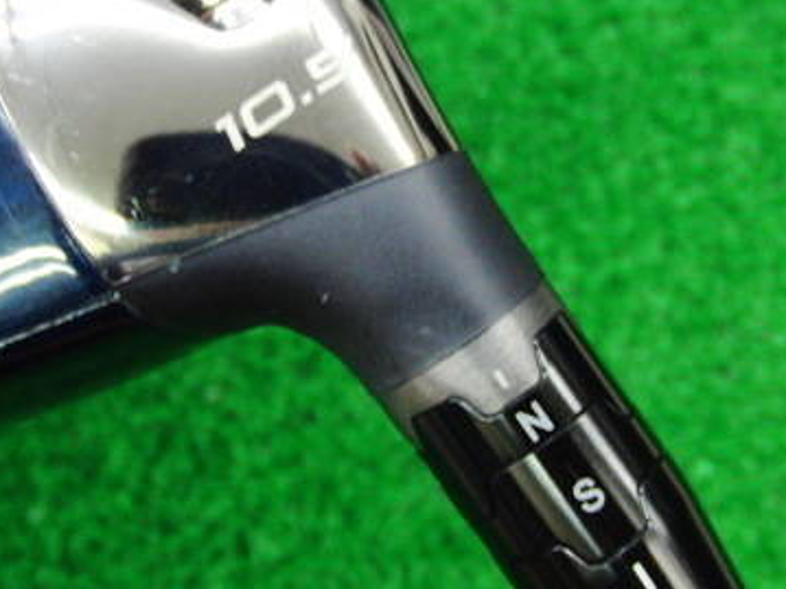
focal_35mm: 66
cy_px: 221
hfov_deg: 29.4
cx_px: 342
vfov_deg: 22.2
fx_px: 1498
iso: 400
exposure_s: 1/20
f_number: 3.6
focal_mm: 6.42
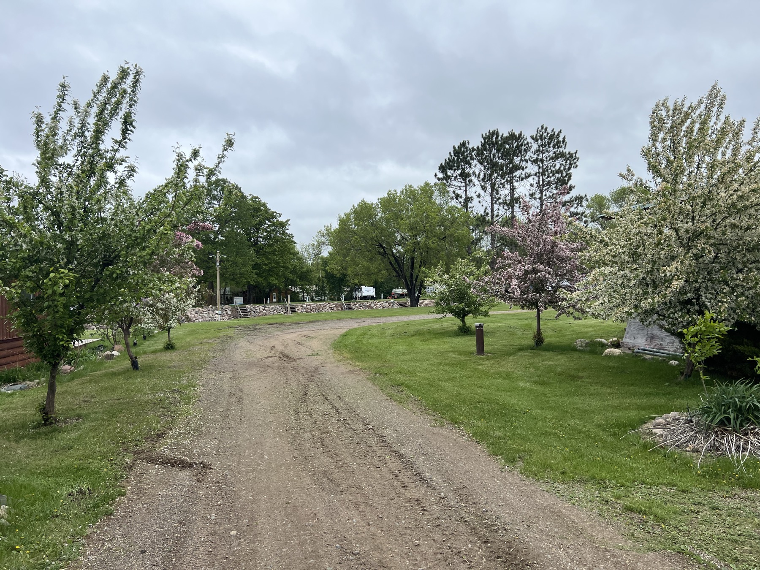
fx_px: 571
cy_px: 285
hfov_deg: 67.3
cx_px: 380
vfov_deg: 53.1
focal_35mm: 26
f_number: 1.5
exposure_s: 1/3704
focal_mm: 5.7
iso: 50
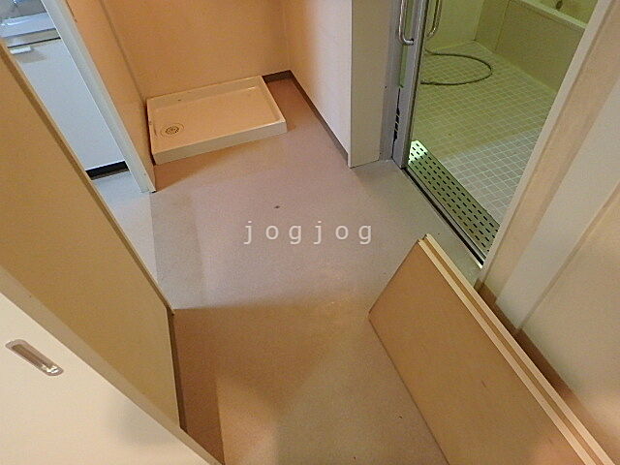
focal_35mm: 21
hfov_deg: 79.0
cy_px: 232
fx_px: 376
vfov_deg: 63.4
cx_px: 310
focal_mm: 3.7
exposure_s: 1/20
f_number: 3.5
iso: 800
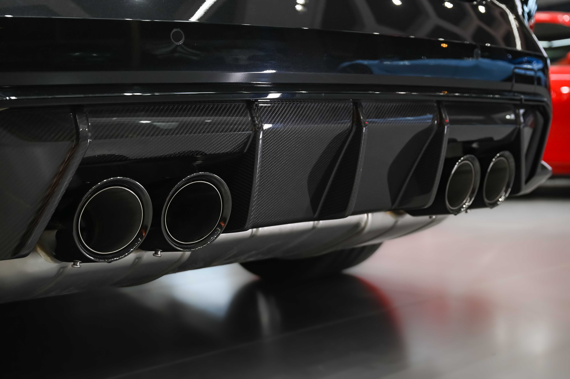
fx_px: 791
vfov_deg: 27.0
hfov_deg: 39.6
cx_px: 285
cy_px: 190
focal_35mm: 50
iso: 2000
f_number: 5
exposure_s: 1/160
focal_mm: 50
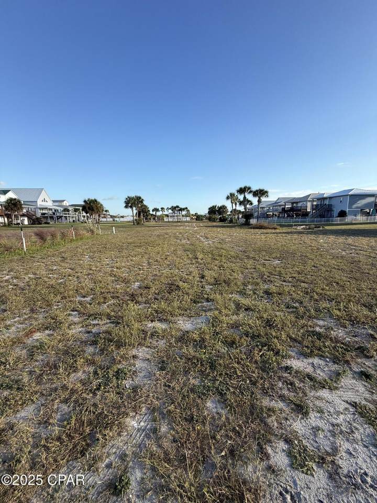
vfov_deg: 102.1
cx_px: 188
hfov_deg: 85.7
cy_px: 252
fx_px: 203
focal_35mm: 14
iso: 50
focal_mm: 2.22
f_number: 2.2
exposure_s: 1/1145
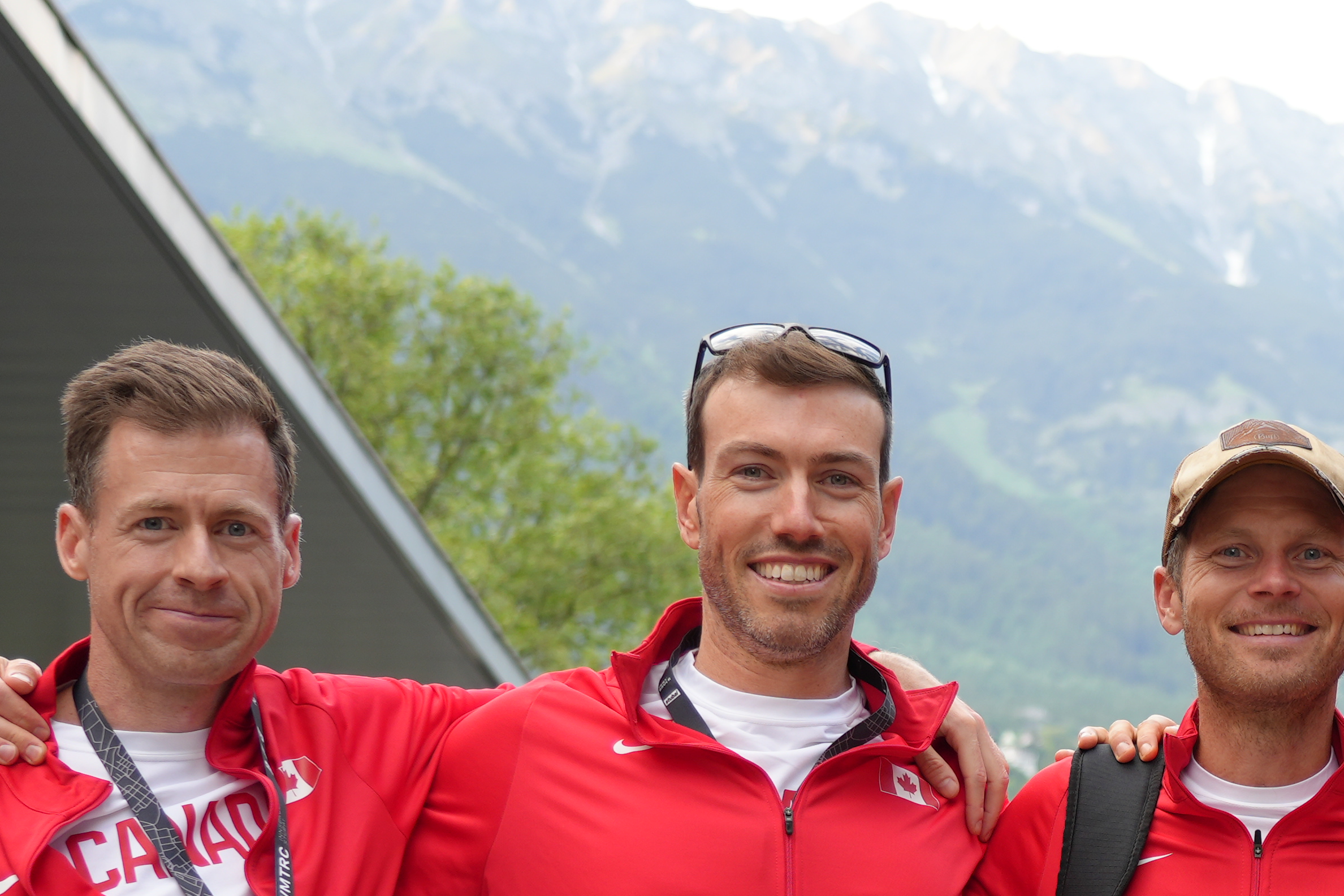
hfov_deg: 17.2
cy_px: 1128
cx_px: 1505
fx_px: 4292
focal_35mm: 115
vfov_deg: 11.6
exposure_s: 1/160
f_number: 4
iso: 160
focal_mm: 39
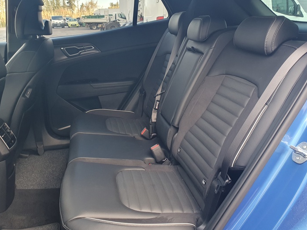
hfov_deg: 60.0
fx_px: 266
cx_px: 155
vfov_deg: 46.8
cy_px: 106
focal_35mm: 30
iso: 200
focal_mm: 4.32
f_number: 2.4
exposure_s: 1/100
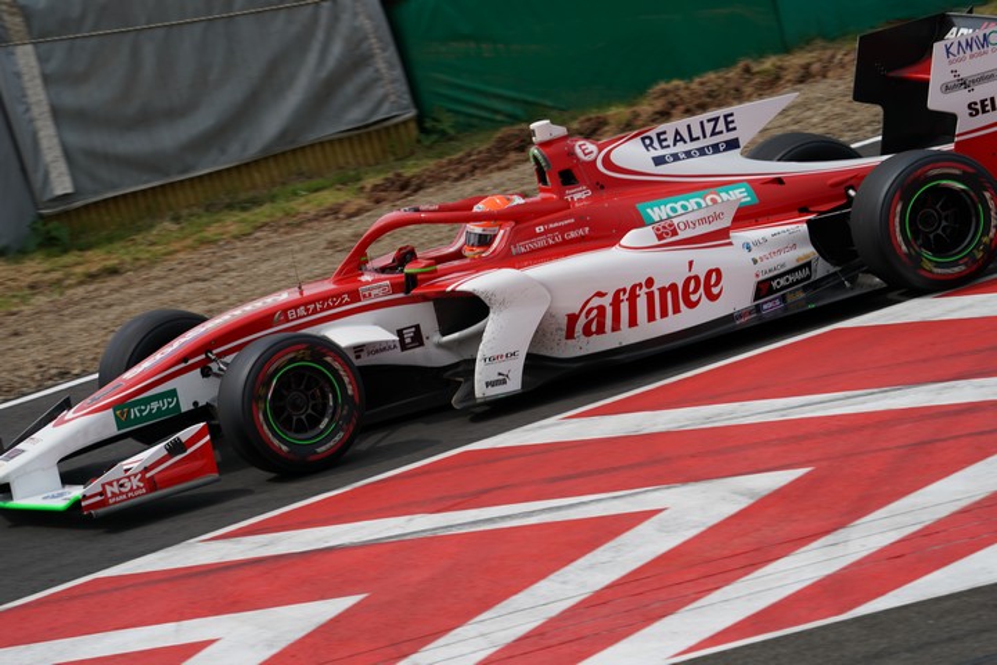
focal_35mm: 452
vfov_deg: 3.0
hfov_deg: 4.6
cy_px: 332
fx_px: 12517
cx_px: 498
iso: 100
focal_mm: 452
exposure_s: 1/640
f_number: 6.3
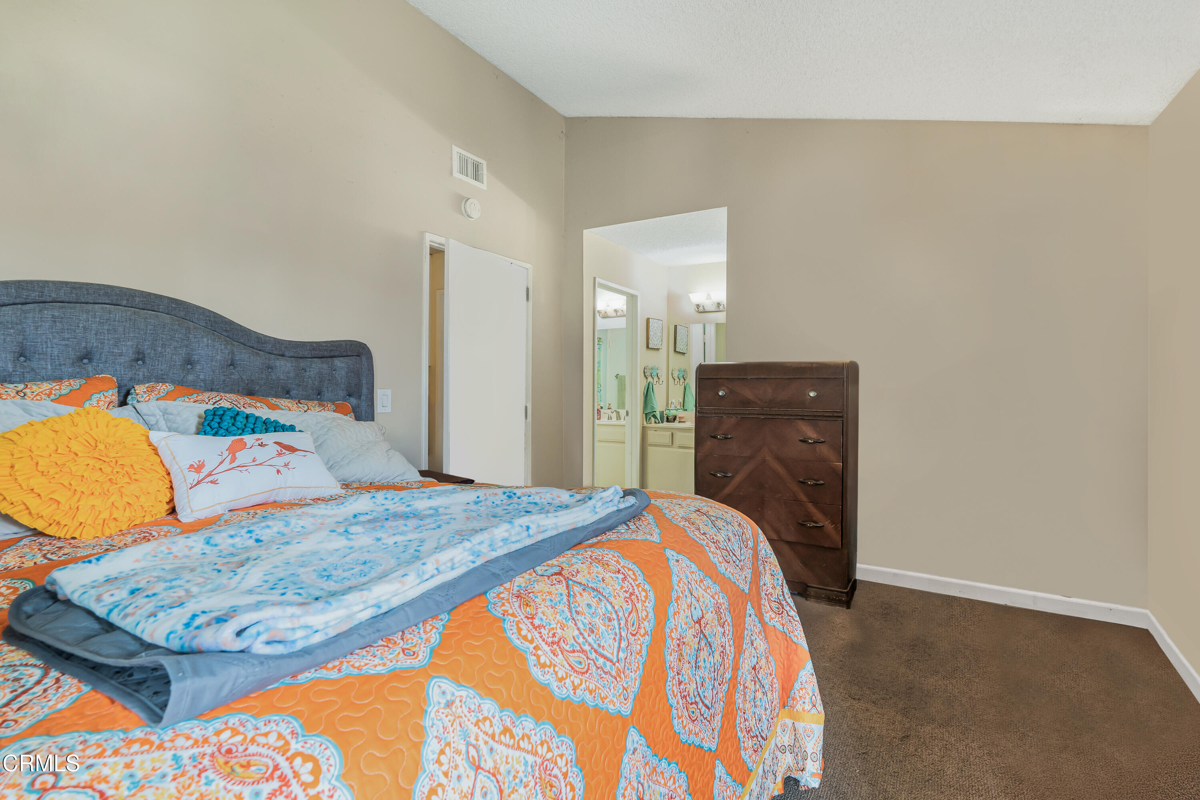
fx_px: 533
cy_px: 400
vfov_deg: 73.7
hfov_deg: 96.7
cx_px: 600
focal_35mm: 16
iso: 640
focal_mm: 16
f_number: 8
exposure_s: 1/2.5
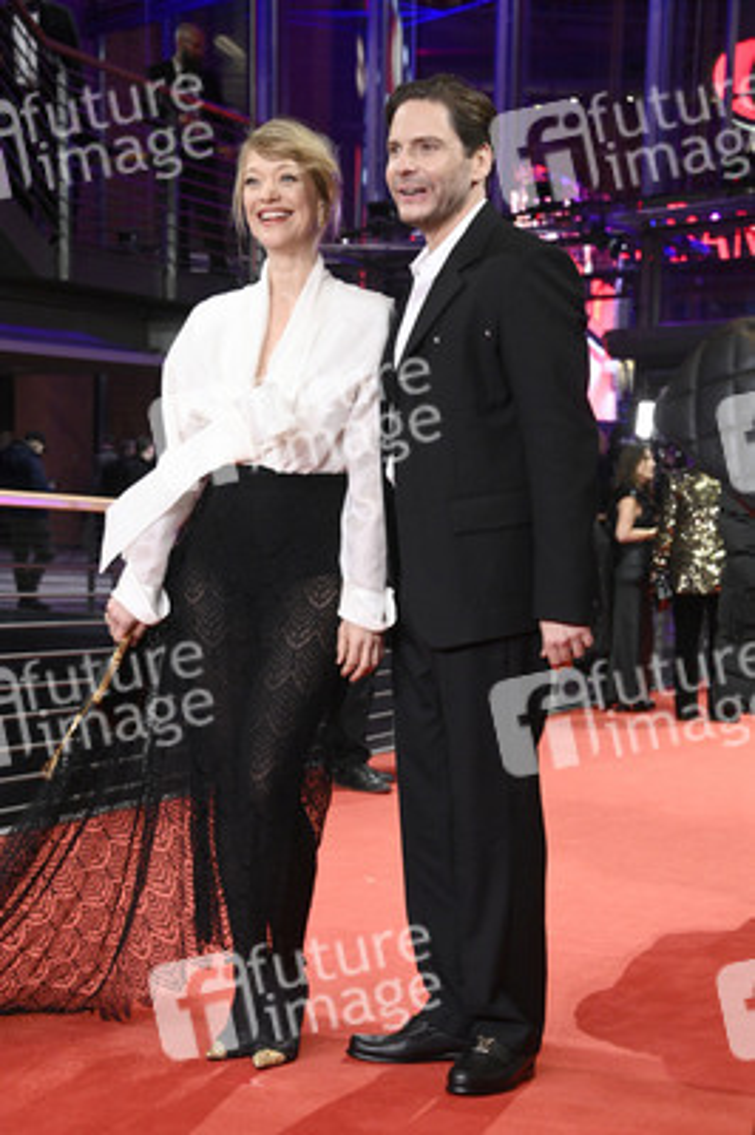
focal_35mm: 68
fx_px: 2143
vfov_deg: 29.7
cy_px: 568
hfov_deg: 20.0
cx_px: 378
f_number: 5.6
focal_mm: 68
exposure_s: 1/200
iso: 5000
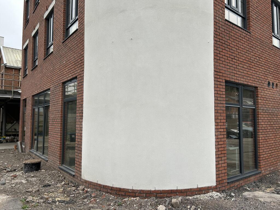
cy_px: 105
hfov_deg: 67.3
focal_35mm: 26
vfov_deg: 53.1
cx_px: 140
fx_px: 210
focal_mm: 5.7
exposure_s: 1/791
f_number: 1.5
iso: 50
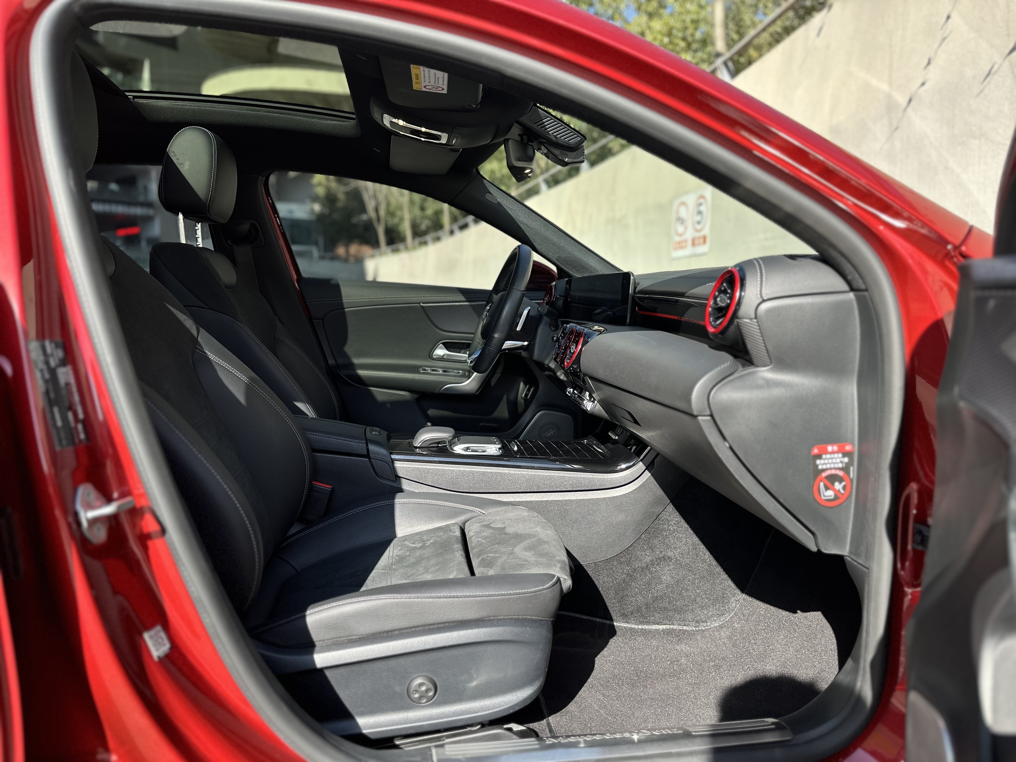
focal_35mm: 24
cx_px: 508
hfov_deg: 71.6
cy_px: 381
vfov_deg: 56.8
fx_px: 704
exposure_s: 1/785
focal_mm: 6.86
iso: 80
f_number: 1.78
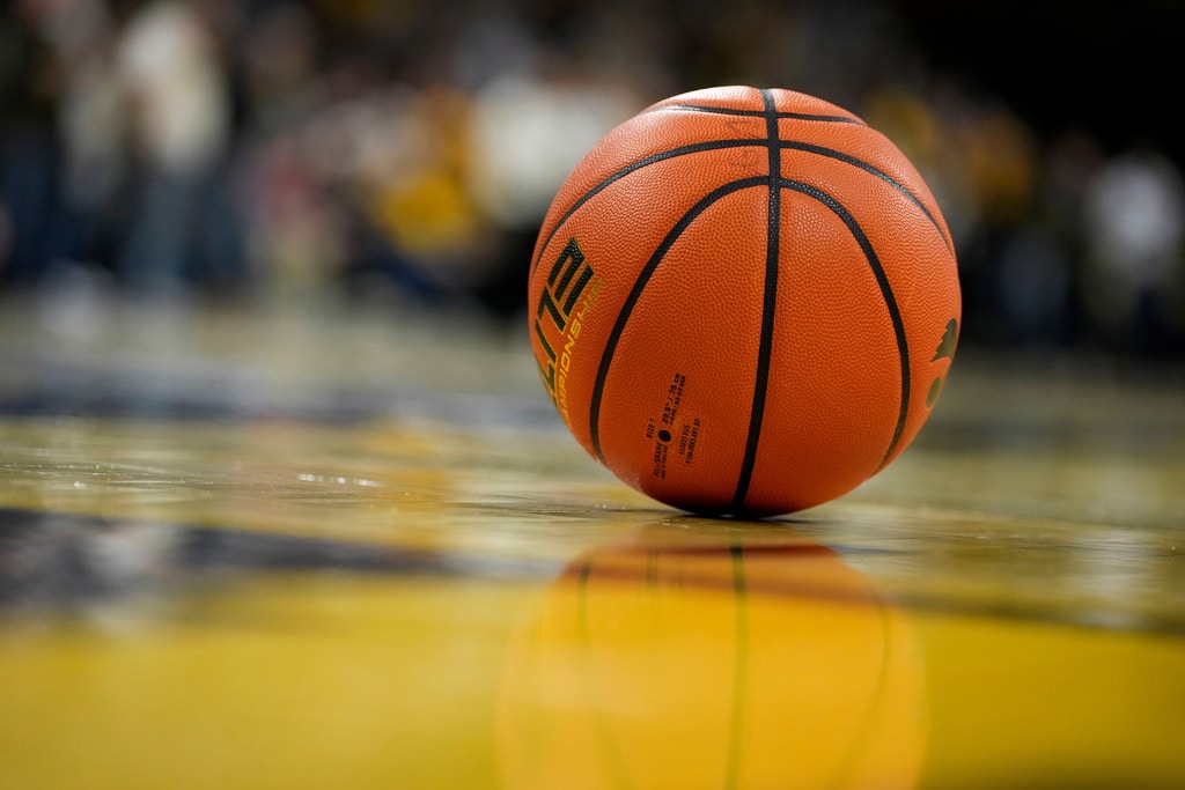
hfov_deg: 15.4
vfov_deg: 10.3
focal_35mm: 133
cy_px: 395
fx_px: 4378
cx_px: 592
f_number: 2.8
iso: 4000
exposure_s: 1/1600
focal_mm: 133
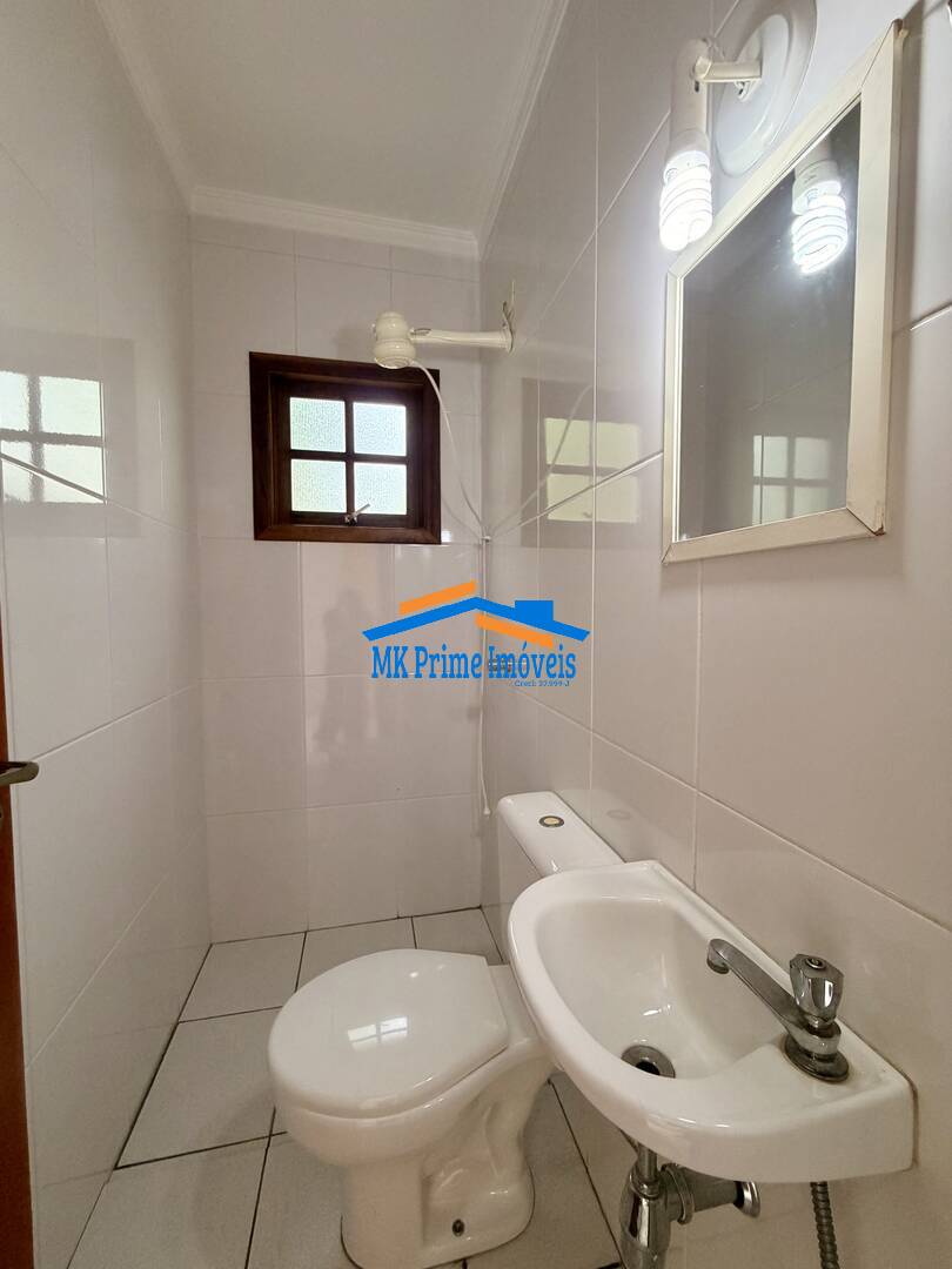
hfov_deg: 85.7
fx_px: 513
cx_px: 476
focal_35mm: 14
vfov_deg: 102.1
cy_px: 634
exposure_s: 1/60
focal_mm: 2.22
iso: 200
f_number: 2.2
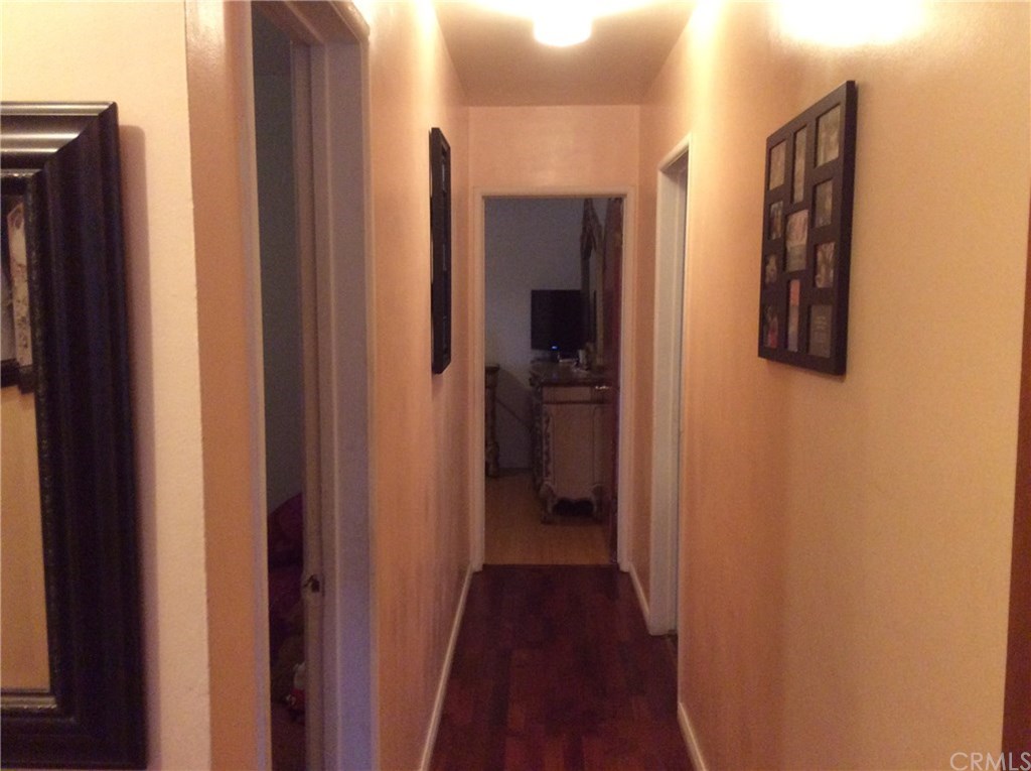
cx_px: 516
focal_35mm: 32
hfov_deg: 56.9
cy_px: 386
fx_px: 952
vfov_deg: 44.1
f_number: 2.4
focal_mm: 3.3
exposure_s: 1/17
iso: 320
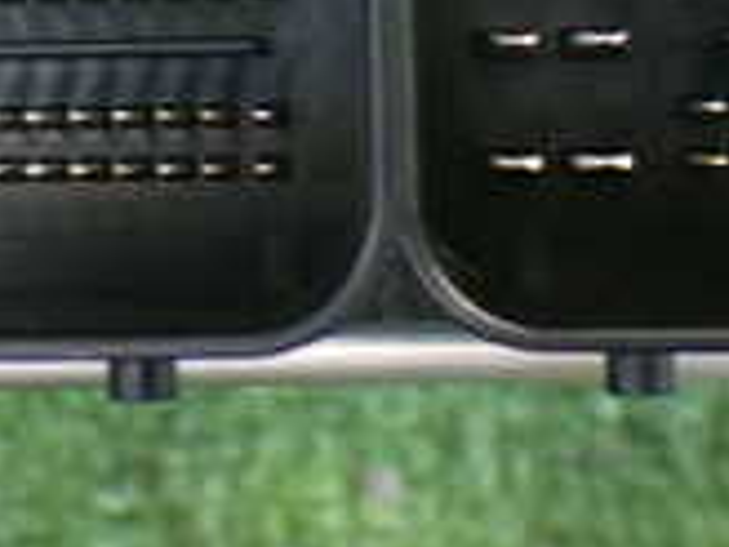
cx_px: 187
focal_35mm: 110
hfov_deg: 17.8
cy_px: -9
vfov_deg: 13.3
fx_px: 2317
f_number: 2.3
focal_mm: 5.4
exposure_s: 1/40
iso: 800
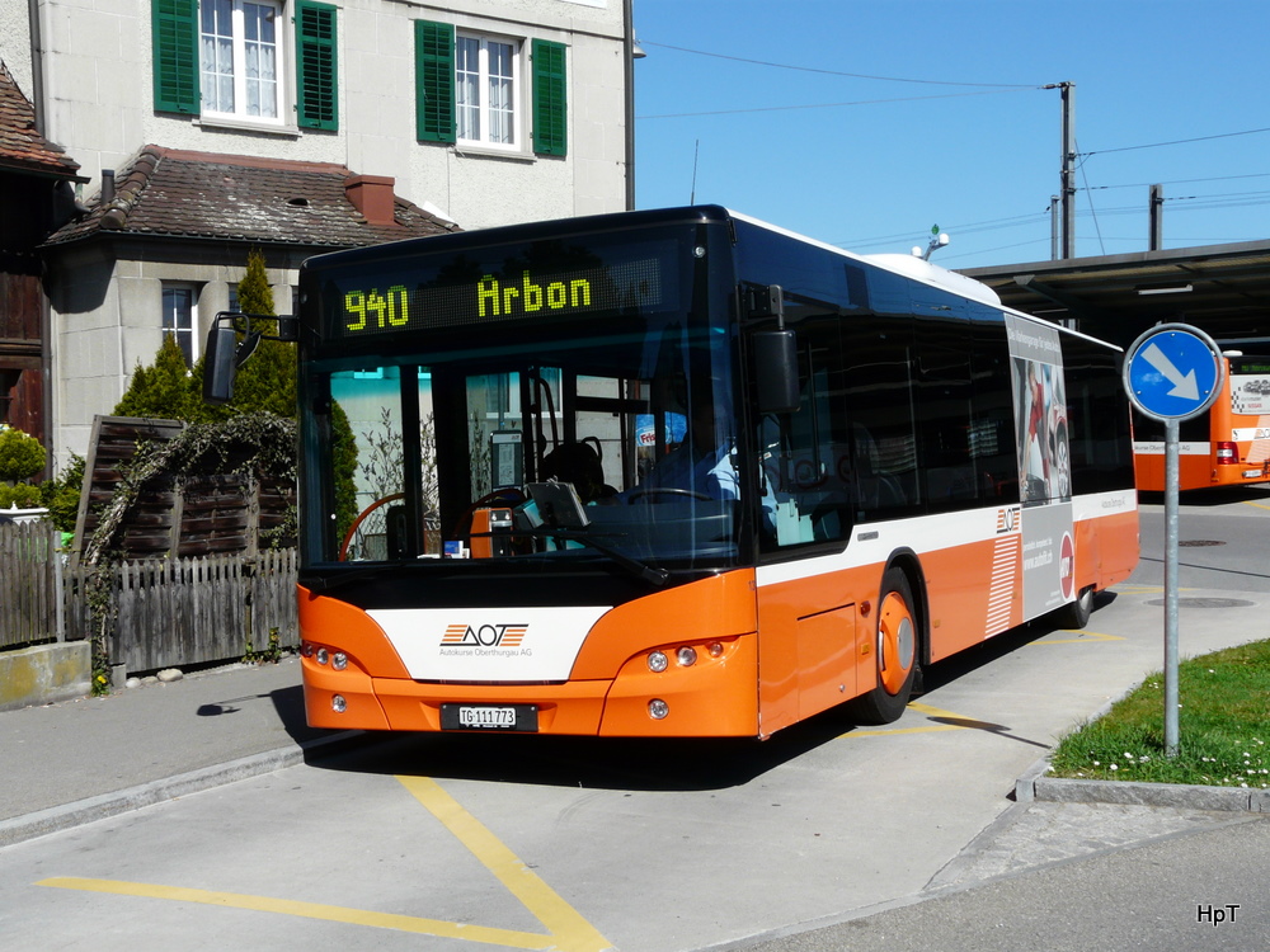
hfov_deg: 42.1
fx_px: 1651
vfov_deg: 32.2
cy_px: 476
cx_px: 635
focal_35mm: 45
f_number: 6.3
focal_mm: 7.4
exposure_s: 1/500
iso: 100
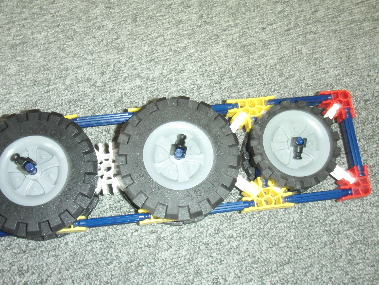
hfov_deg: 43.8
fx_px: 471
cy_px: 141
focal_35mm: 43
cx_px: 174
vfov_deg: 33.6
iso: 400
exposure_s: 1/40
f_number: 3.9
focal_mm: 6.66
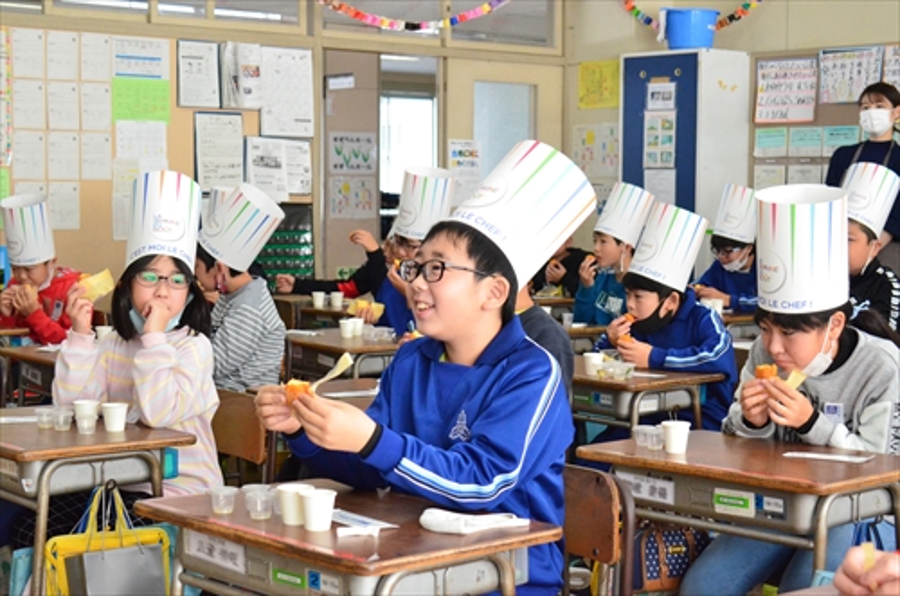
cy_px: 298
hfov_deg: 33.5
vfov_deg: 22.5
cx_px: 450
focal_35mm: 60
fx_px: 1497
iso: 4000
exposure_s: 1/500
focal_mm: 40
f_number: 5.6
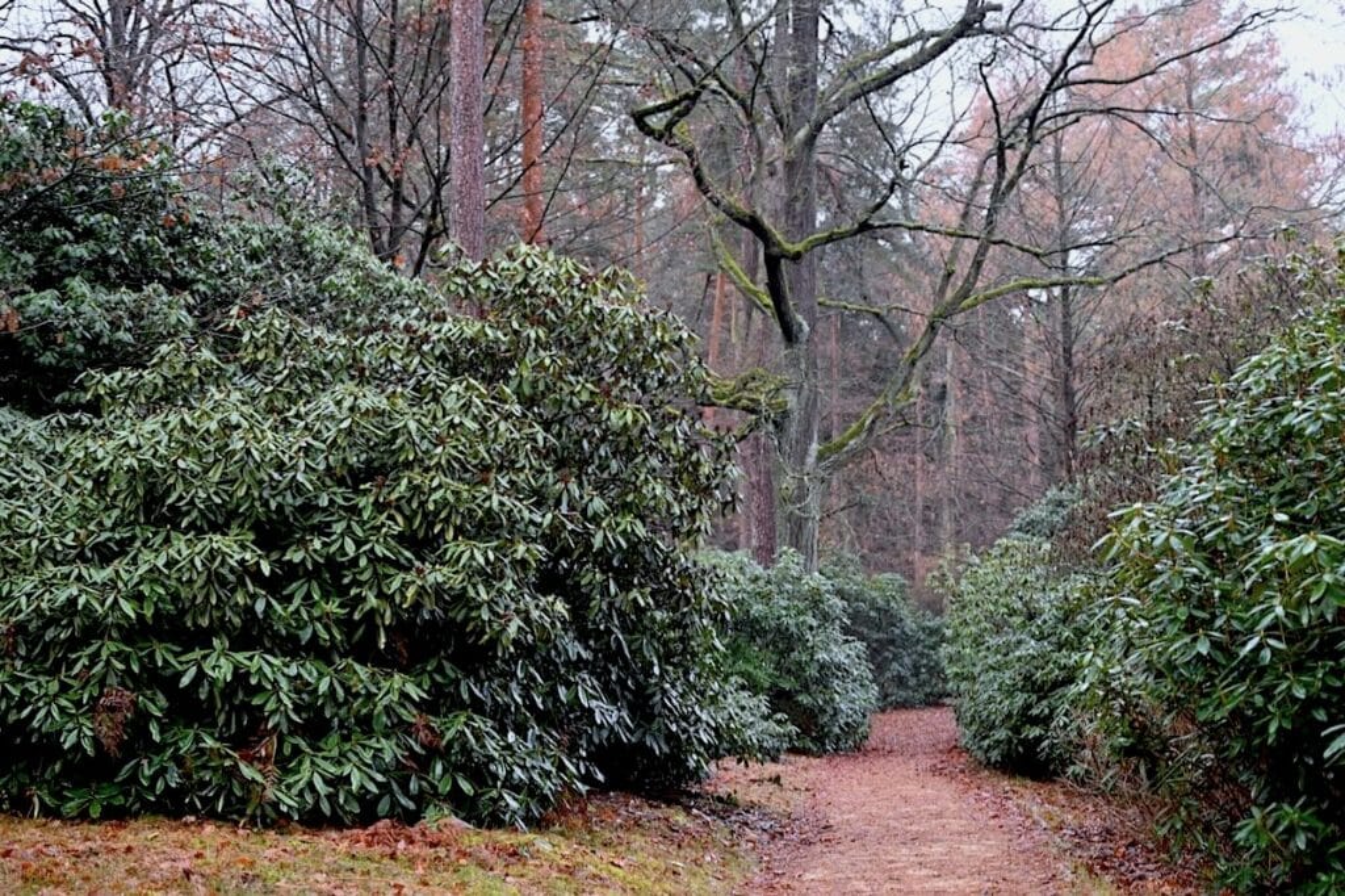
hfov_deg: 39.6
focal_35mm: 50
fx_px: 1867
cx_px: 672
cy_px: 448
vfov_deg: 27.0
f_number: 4
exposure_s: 1/160
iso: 400
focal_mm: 50
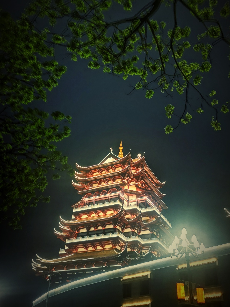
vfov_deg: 55.4
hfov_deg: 42.9
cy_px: 154
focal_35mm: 33
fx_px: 292
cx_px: 115
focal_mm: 5.58
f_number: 1.8
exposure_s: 4
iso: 400
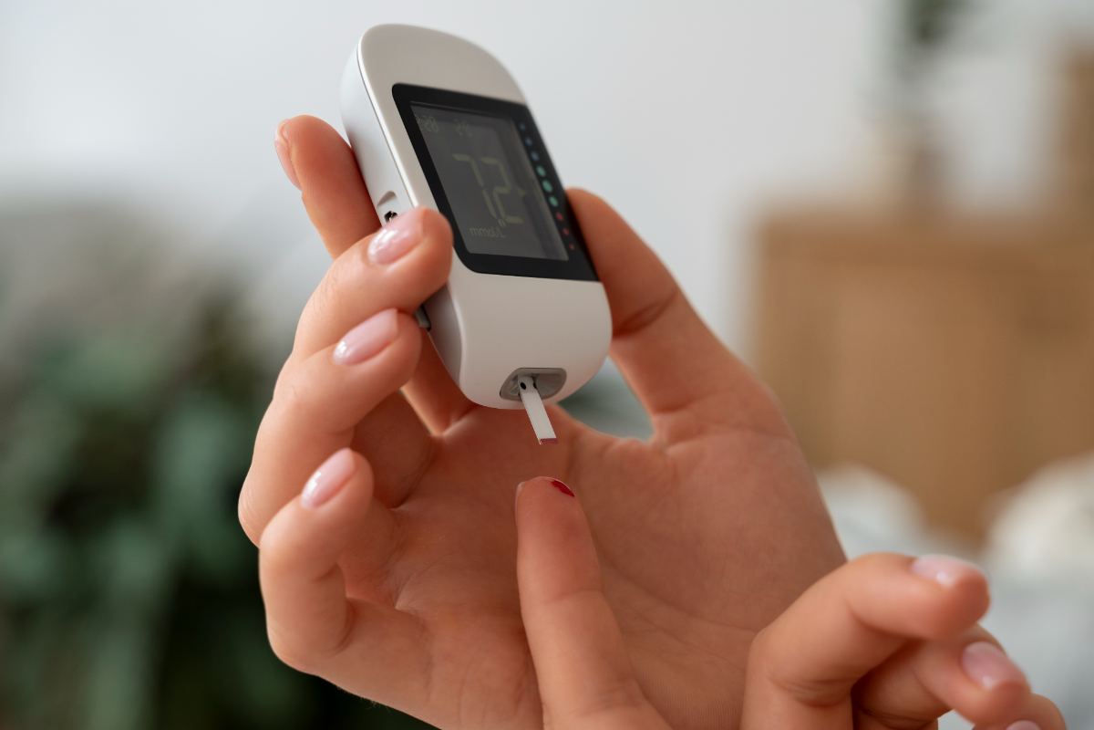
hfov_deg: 28.8
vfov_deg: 19.5
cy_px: 365
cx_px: 547
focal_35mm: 70
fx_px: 2127
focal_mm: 70
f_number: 4
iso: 640
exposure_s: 1/200
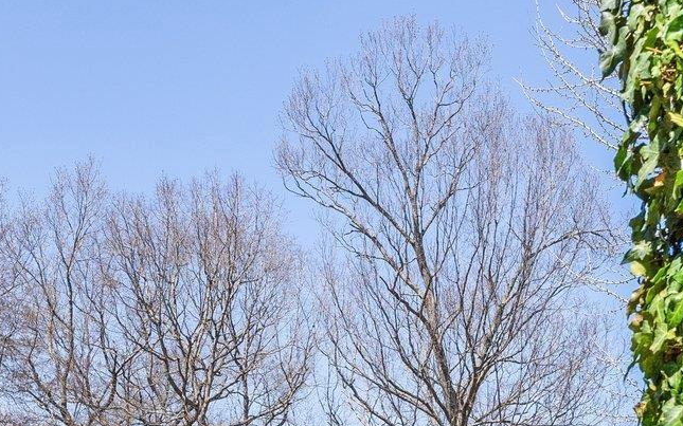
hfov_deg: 24.2
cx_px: 197
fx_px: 1582
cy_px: 724
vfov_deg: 13.9
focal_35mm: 85
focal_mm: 35
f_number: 10
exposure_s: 1/640
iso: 640
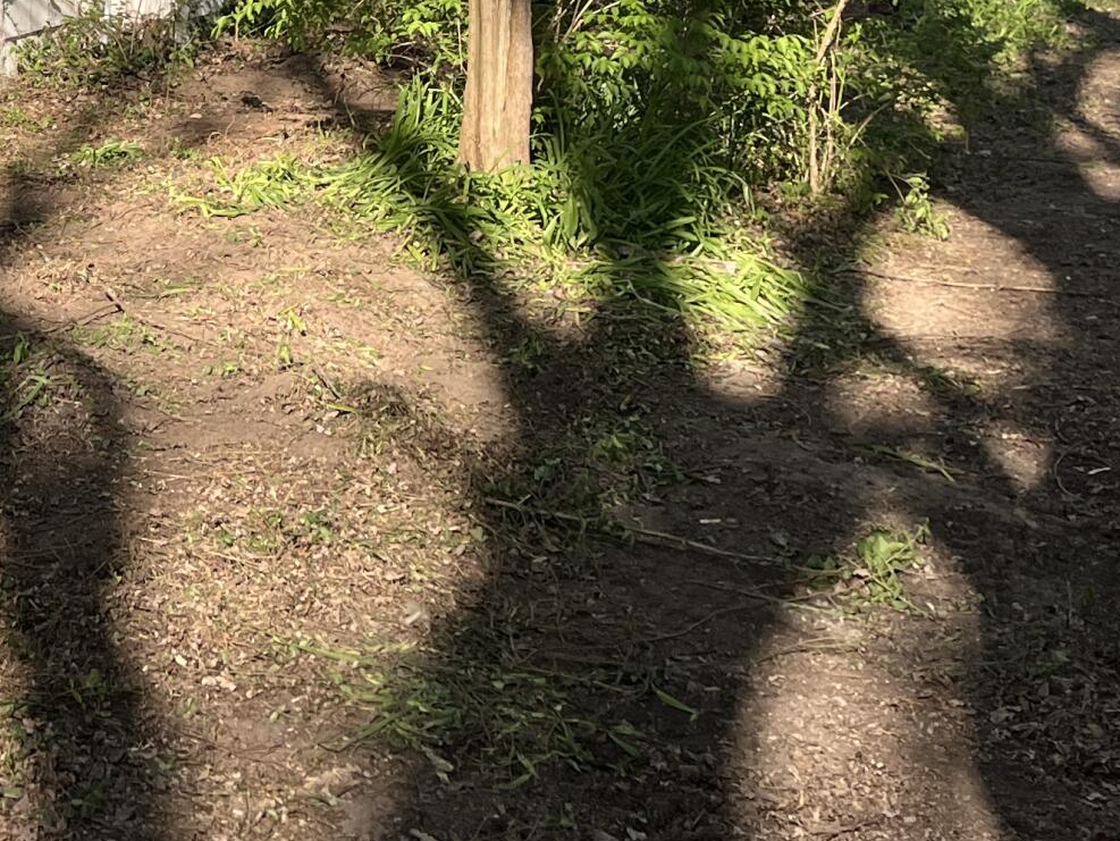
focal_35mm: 79
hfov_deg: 23.4
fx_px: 2557
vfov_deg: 17.0
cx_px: -59
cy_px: -390
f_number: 1.6
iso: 50
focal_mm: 5.1
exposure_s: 1/858
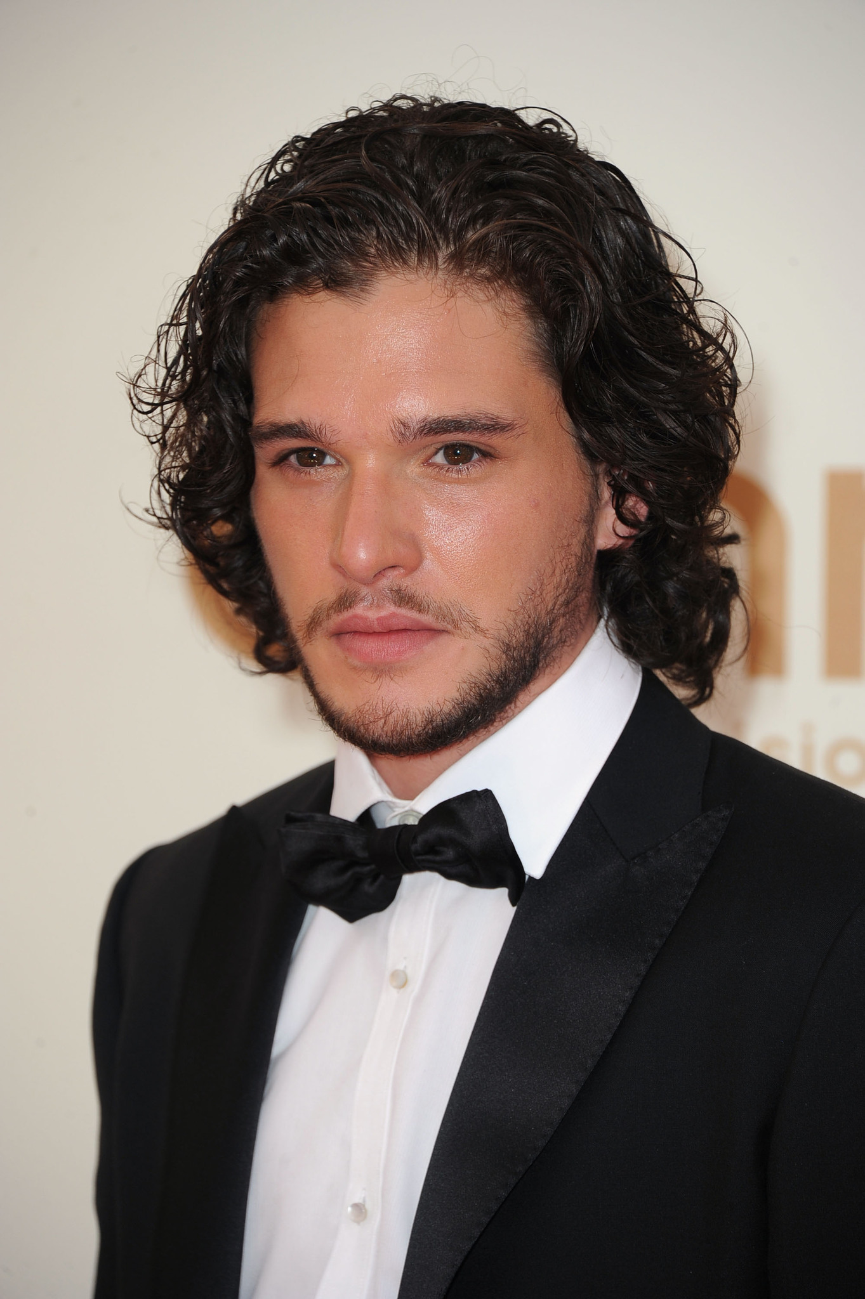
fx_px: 10824
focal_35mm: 300
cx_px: 432
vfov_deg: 6.9
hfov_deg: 4.6
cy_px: 650
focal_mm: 300
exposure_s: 1/250
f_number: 7.1
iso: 400
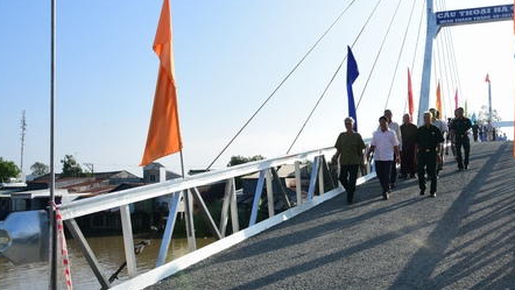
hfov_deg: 52.3
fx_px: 505
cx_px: 367
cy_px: 156
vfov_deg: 32.0
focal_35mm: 37
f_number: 13
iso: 200
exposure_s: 1/125
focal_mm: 24
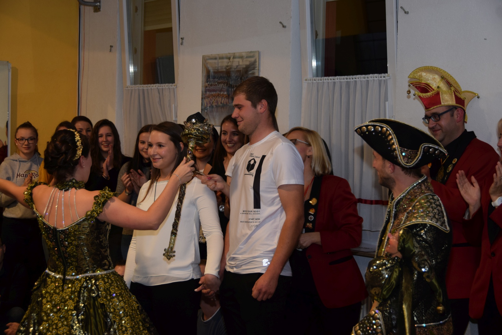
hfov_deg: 27.0
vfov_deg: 18.2
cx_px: 251
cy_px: 168
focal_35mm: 75
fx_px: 1046
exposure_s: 1/60
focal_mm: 50
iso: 640
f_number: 6.3
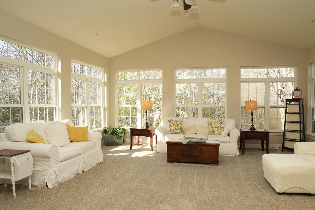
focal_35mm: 22
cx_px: 179
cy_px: 115
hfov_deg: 78.2
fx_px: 193
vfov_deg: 57.1
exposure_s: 1/125
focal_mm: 16
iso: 100
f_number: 4
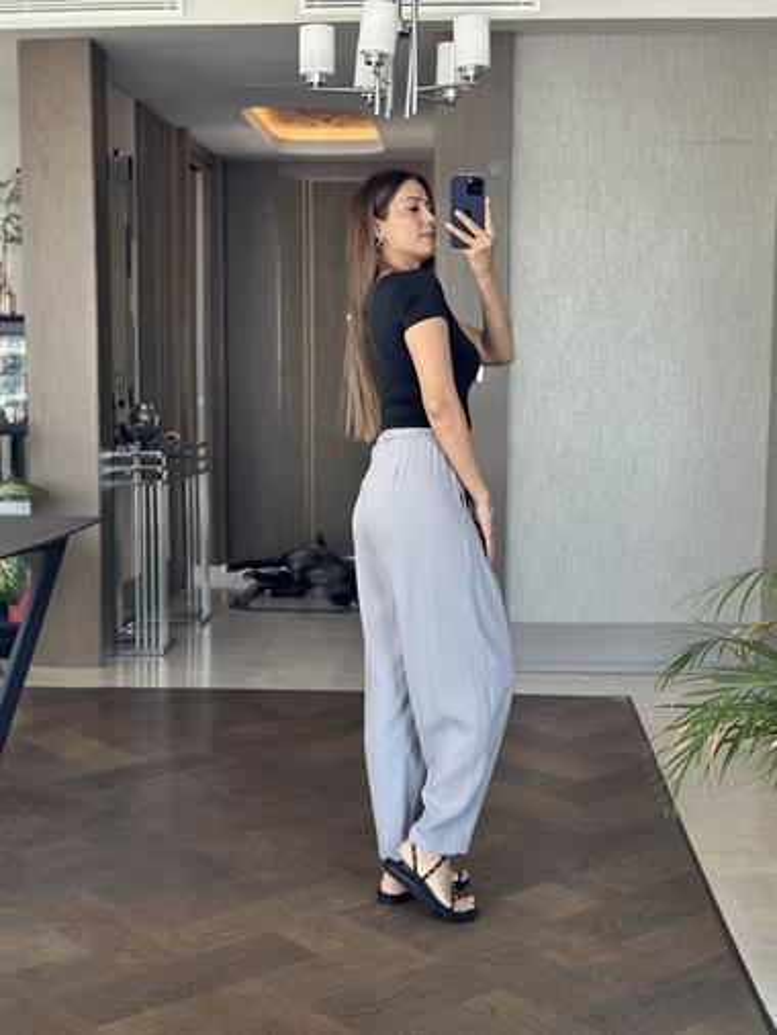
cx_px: 388
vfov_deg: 39.6
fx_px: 1435
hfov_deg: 30.3
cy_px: 518
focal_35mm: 48
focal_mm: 6.86
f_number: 1.78
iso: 125
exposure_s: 1/97
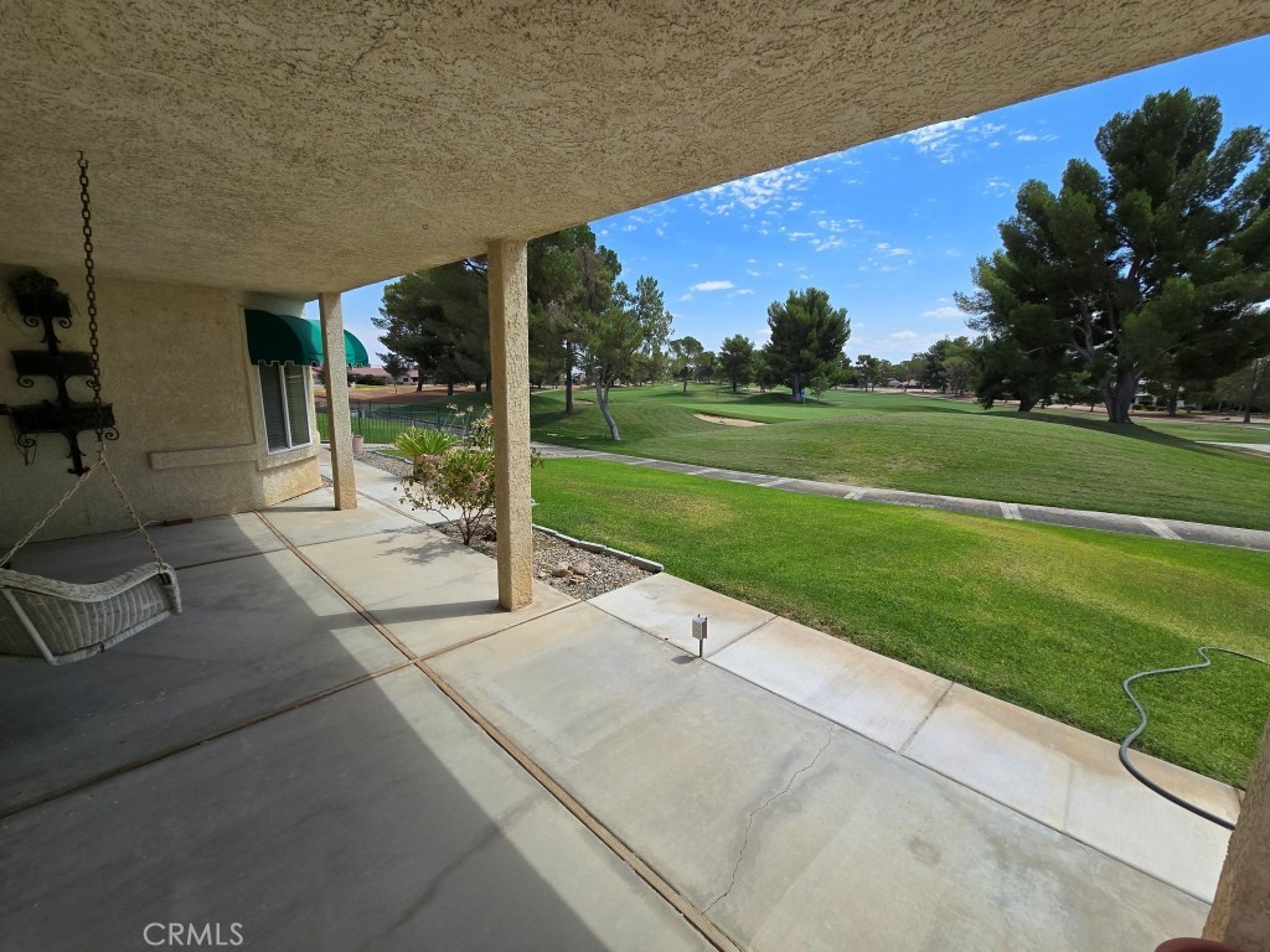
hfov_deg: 106.2
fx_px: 477
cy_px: 476
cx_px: 635
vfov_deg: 89.9
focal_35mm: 13
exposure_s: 1/1978
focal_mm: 2.2
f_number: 2.2
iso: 50
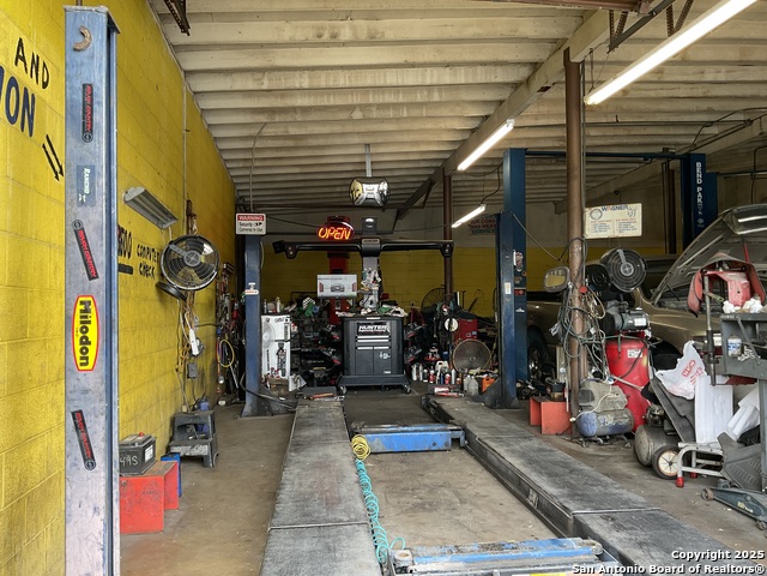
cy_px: 288
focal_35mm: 29
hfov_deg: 61.7
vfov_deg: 48.2
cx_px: 384
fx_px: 643
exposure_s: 1/60
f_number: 1.8
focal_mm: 3
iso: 40
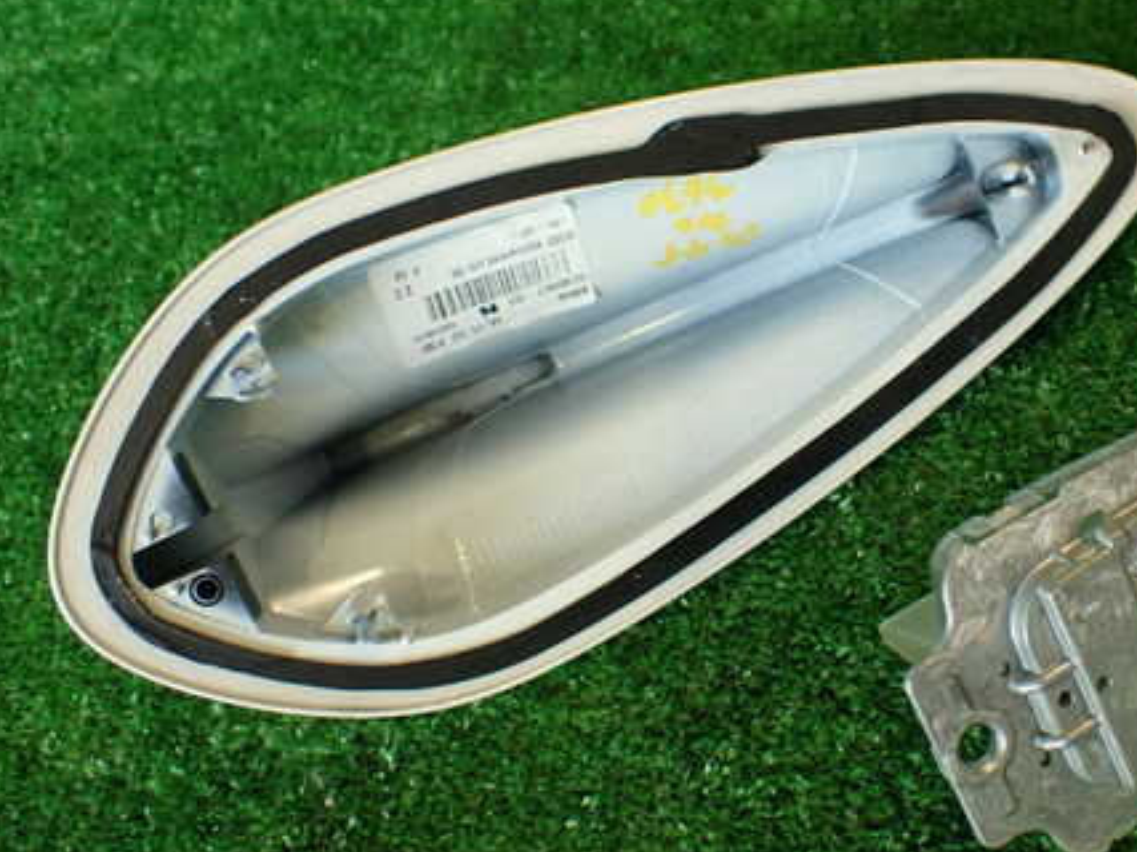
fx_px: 1478
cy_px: 413
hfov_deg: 41.4
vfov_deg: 32.2
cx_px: 783
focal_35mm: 45
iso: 160
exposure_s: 1/60
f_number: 2.4
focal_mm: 5.79
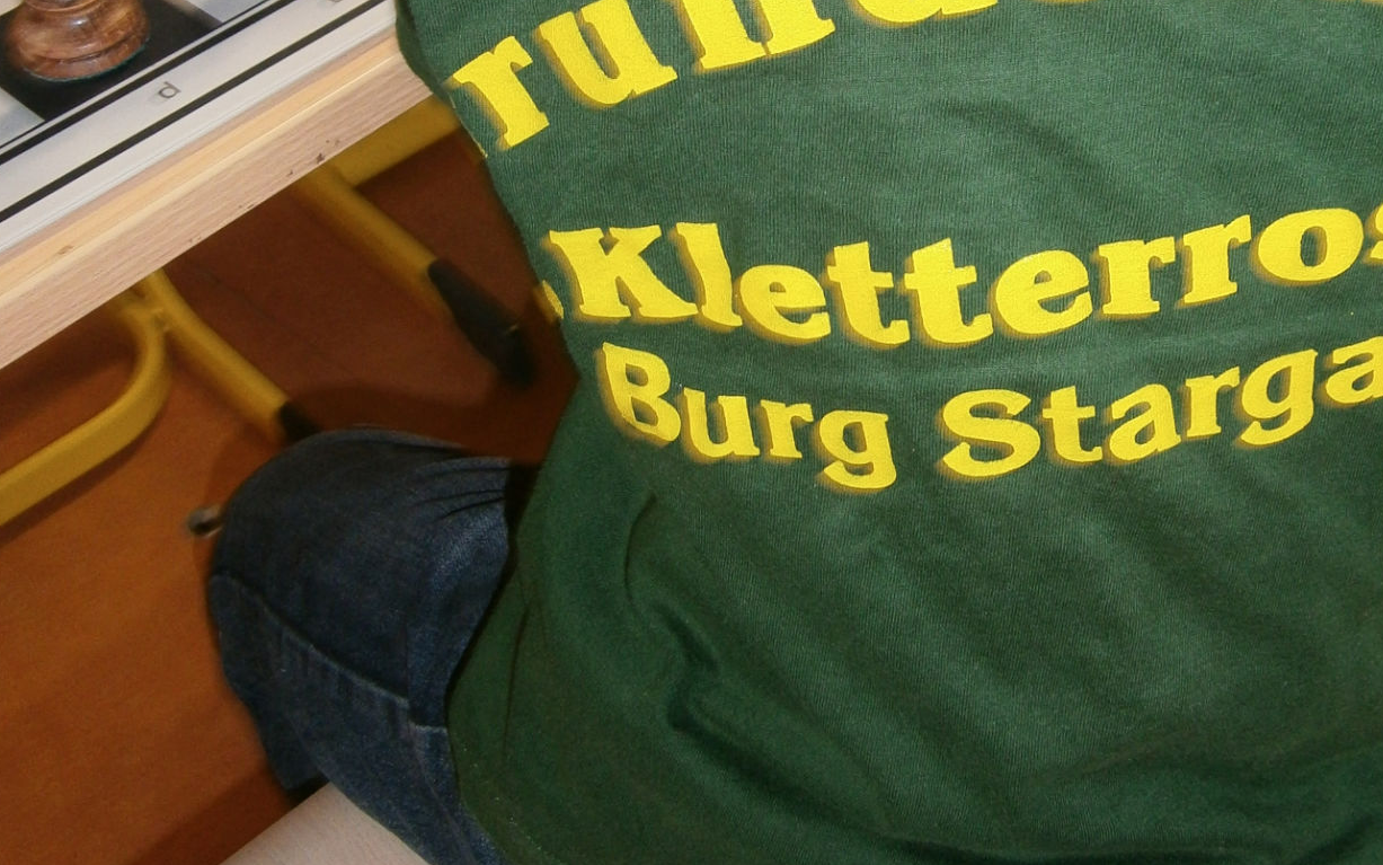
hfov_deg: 43.3
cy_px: 56
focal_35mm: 46
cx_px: 822
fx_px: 1734
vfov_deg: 26.9
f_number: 2.8
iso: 125
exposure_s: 1/30
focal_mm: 4.7
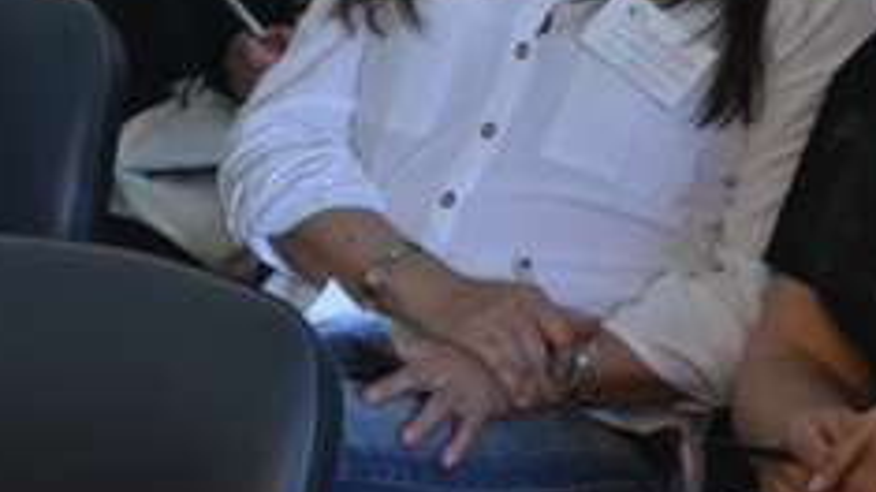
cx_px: 749
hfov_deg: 9.1
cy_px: -214
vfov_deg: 5.1
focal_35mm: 235
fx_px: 5467
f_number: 5.6
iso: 1250
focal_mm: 55
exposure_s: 1/15
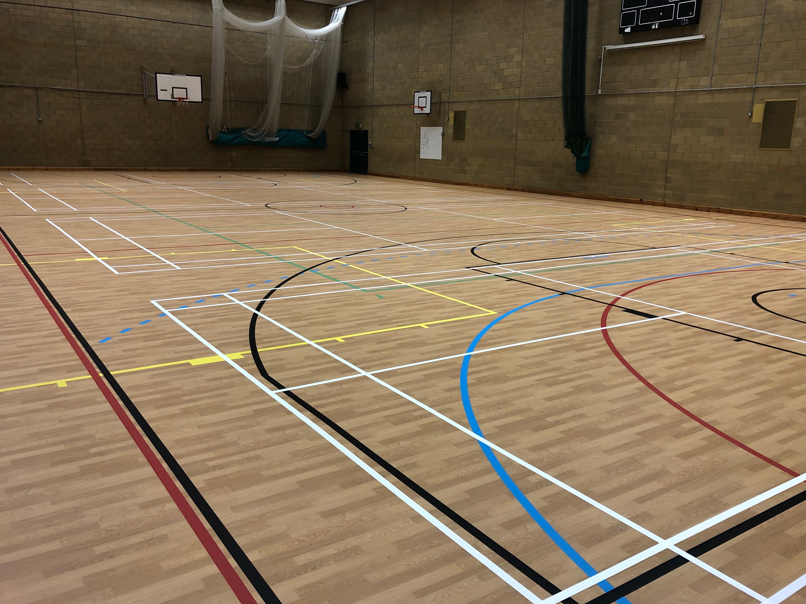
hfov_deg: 61.7
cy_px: 301
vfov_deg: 48.2
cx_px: 409
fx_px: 675
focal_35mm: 29
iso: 25
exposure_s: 1/33
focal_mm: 4
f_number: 1.8
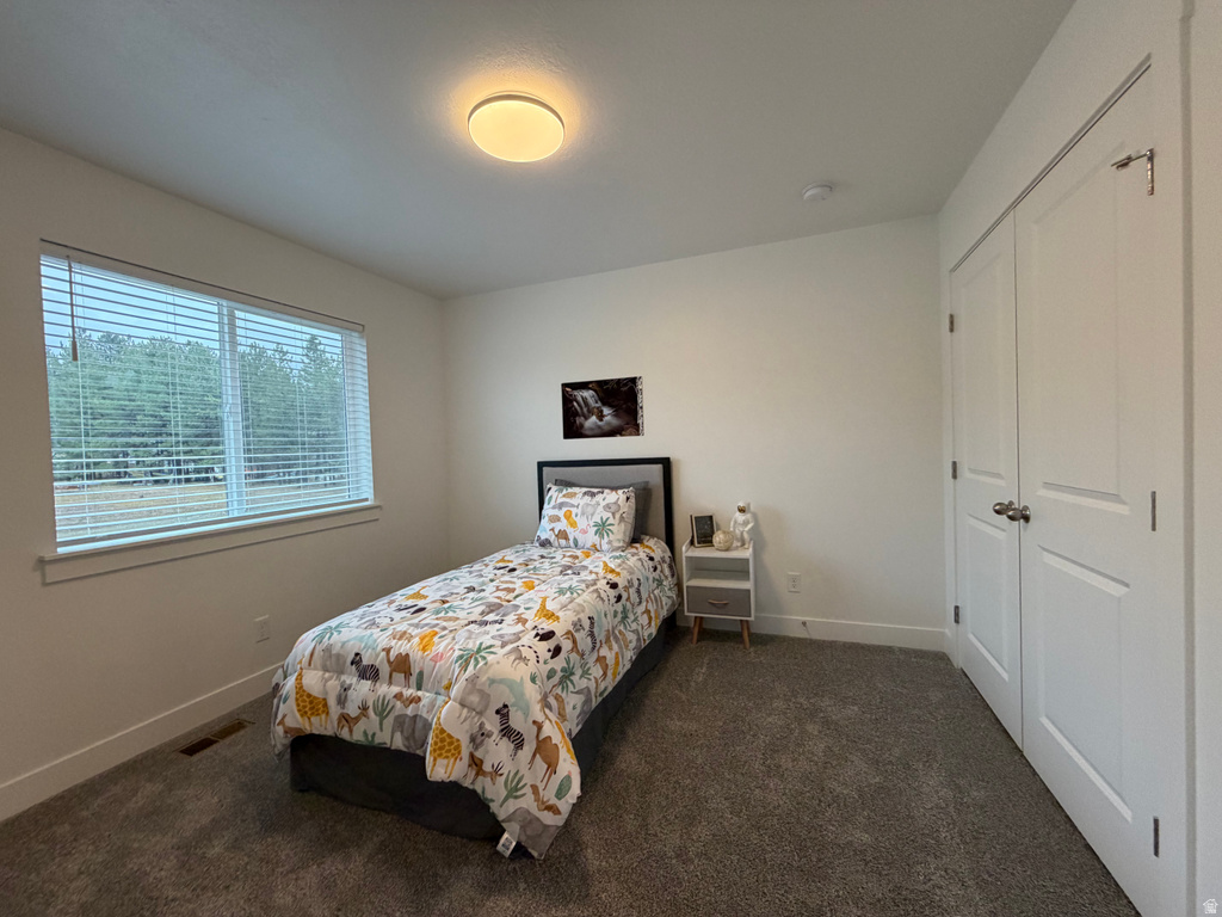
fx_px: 494
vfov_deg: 85.7
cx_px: 611
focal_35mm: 14
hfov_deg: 102.1
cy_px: 458
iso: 250
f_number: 2.2
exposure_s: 1/120
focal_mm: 2.22
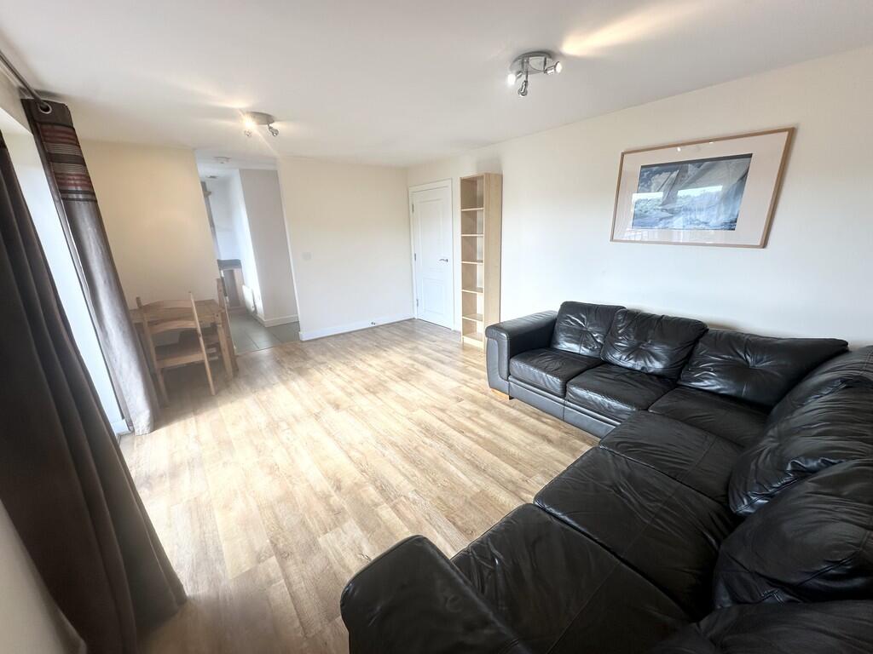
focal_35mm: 14
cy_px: 327
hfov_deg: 102.1
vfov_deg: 85.7
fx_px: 353
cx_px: 436
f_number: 2.2
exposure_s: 1/100
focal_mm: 2.22
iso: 40
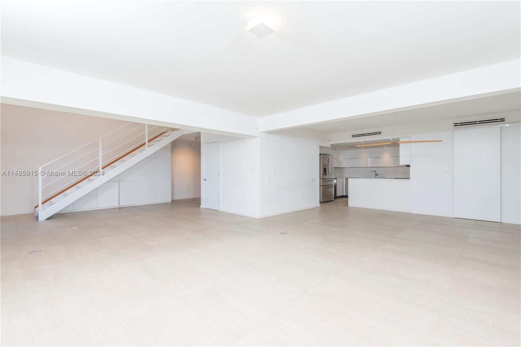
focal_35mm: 16
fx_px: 231
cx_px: 260
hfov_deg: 96.7
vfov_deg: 73.7
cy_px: 174
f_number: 8
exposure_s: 1/80
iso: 200
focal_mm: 16
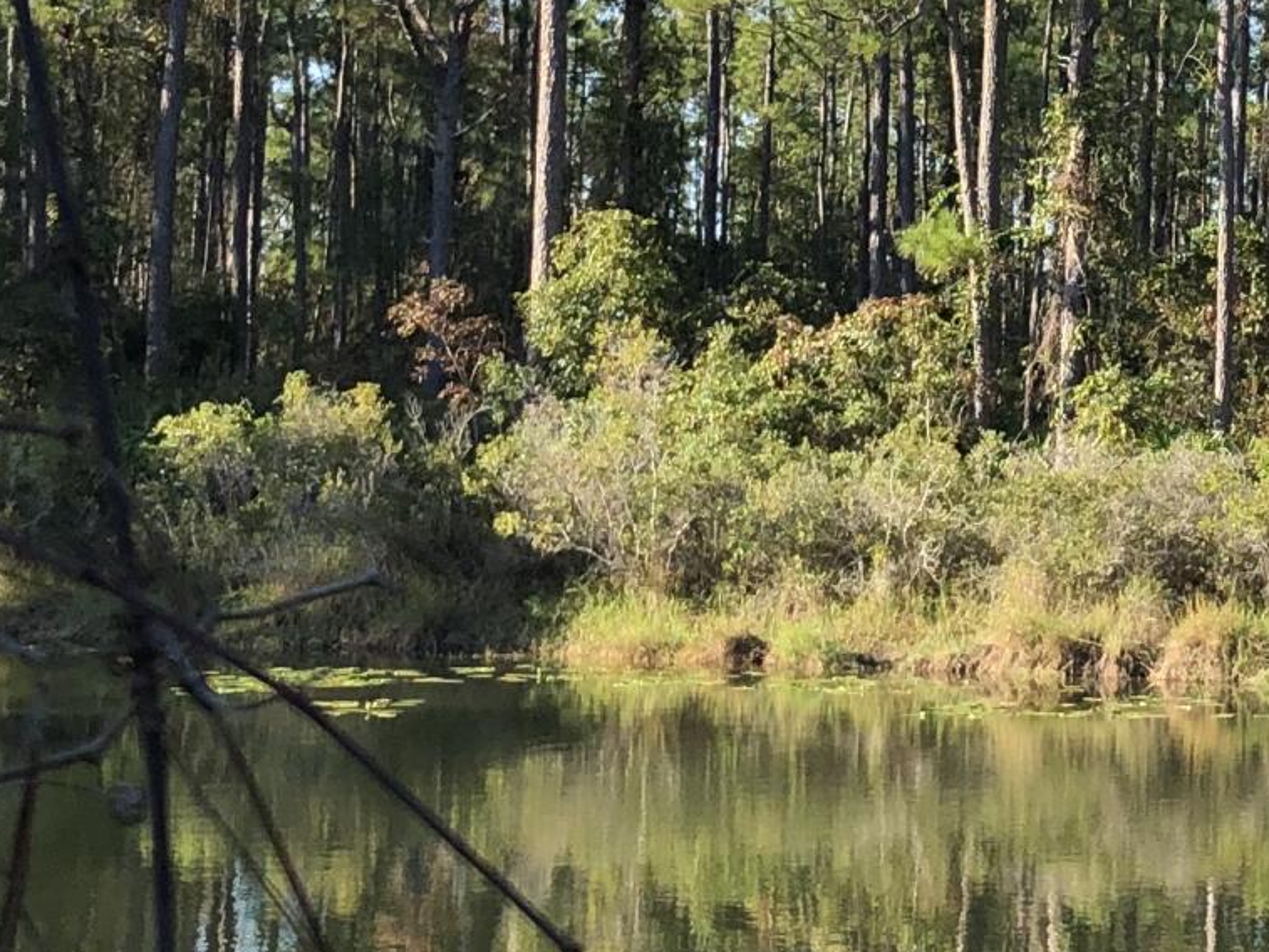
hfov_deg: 17.3
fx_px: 4070
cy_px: 59
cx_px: 1272
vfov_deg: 13.2
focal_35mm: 111
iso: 20
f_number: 1.8
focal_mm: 3.99
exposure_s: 1/585
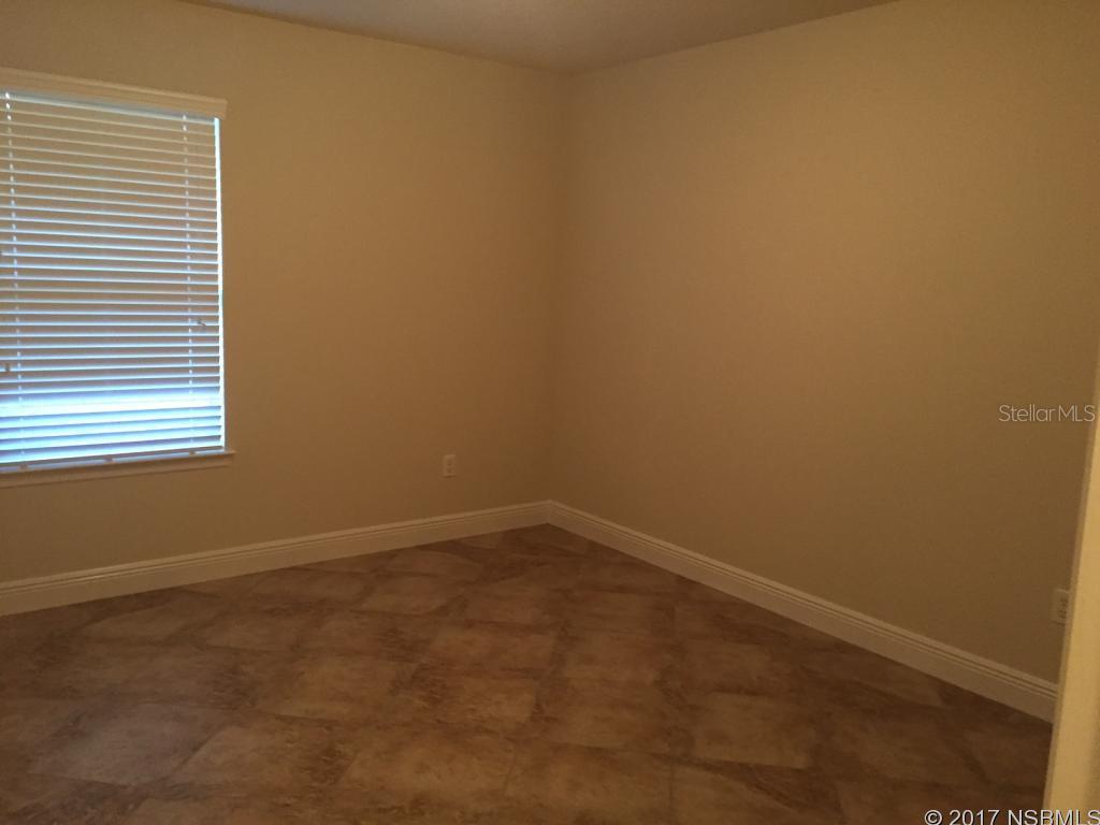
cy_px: 412
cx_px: 550
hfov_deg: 61.7
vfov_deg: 48.2
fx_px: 922
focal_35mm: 29
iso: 200
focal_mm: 4.15
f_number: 2.2
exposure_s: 1/30
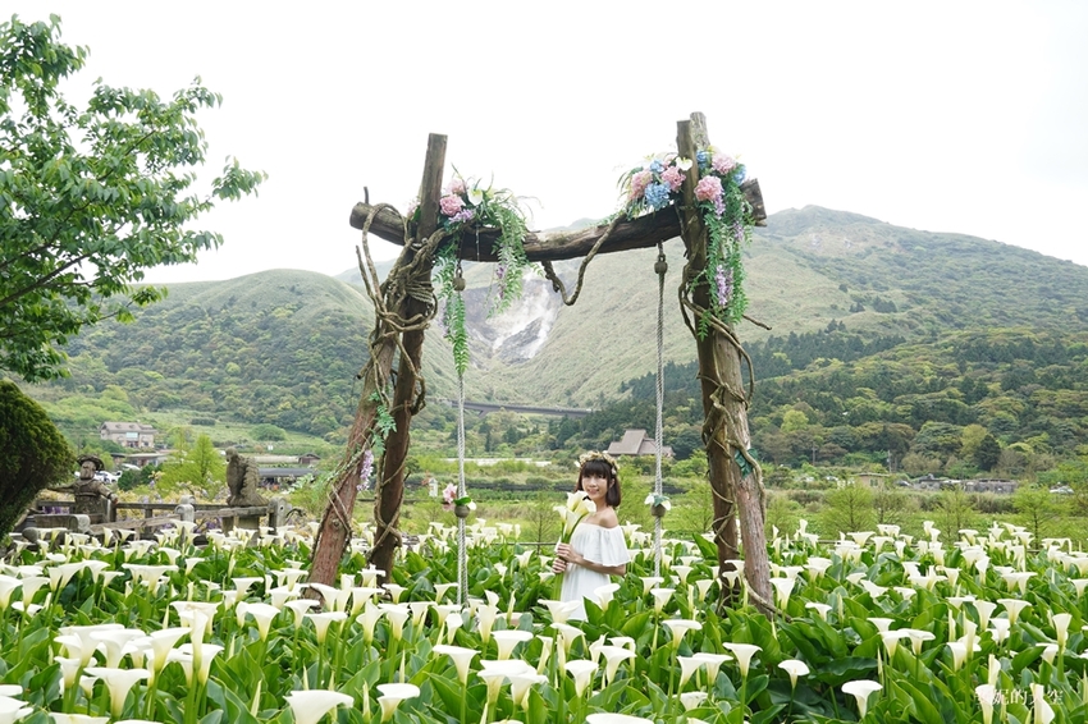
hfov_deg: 53.2
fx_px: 1088
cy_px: 362
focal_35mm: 36
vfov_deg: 36.8
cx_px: 544
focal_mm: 24
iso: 125
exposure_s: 1/125
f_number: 5
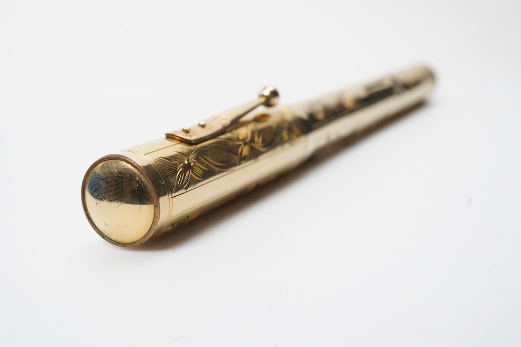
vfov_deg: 26.0
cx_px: 254
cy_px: 197
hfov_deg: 38.2
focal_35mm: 52
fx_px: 752
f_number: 22
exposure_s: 1/100
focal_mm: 30
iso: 640
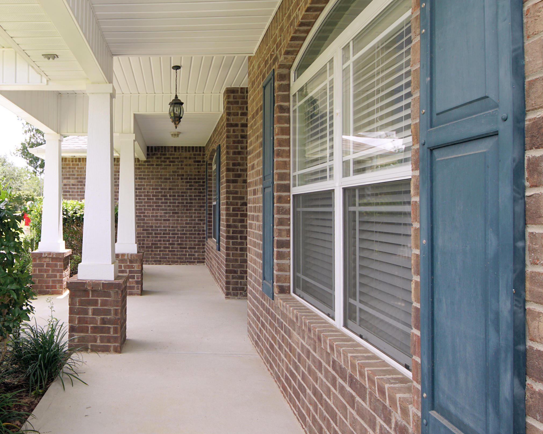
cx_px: 149
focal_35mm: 25
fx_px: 402
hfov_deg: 64.8
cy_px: 203
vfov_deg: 56.8
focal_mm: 12
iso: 160
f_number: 4.5
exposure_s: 1/160
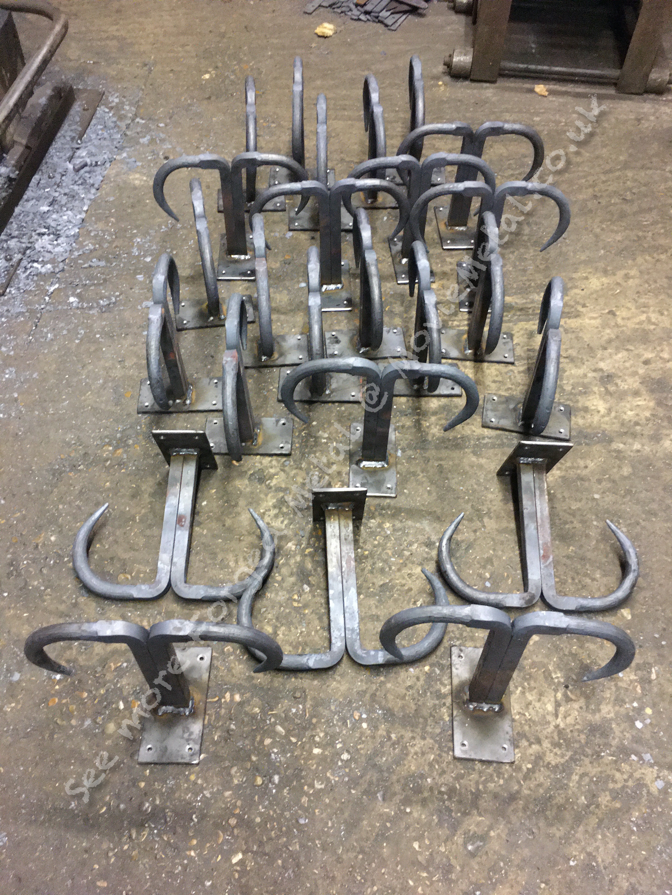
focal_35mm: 29
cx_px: 336
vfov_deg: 61.7
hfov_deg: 48.2
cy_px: 448
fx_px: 751
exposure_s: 1/17
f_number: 2.2
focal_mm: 4.15
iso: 400
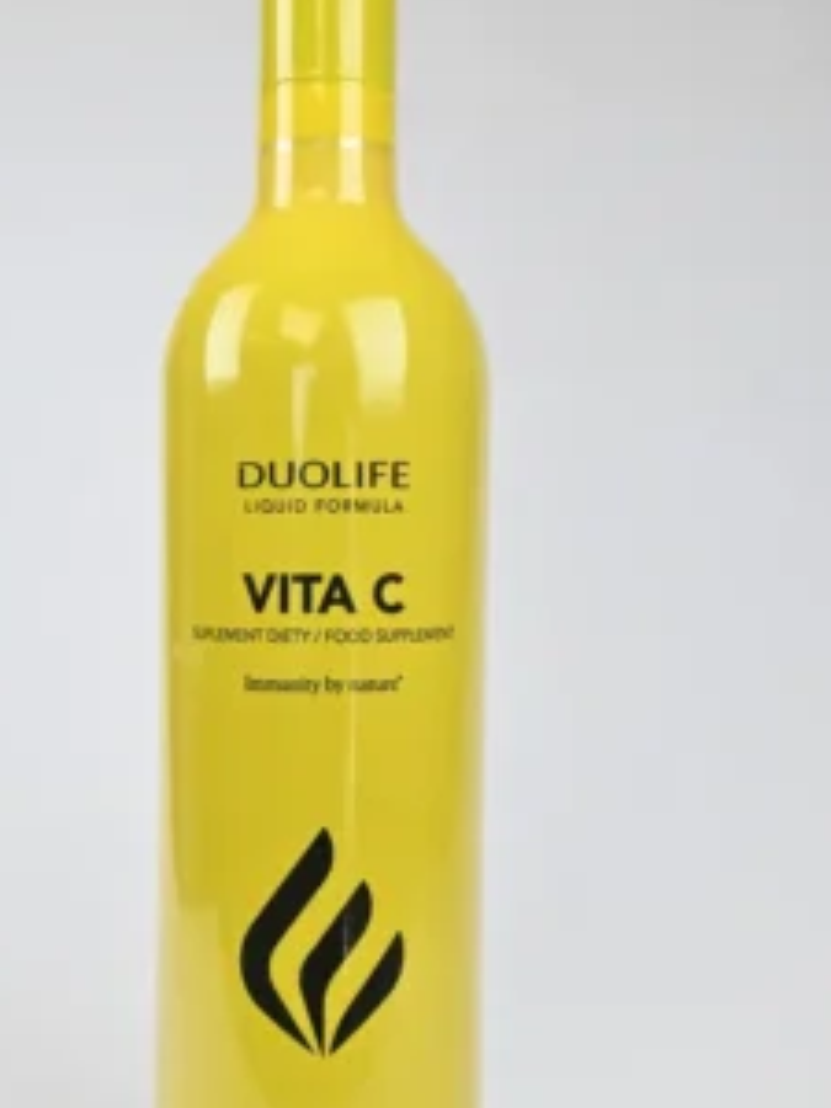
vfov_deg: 36.1
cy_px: 580
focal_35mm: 53
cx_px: 329
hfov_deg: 27.4
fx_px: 1699
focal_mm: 24.5
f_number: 6.3
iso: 320
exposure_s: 1/125
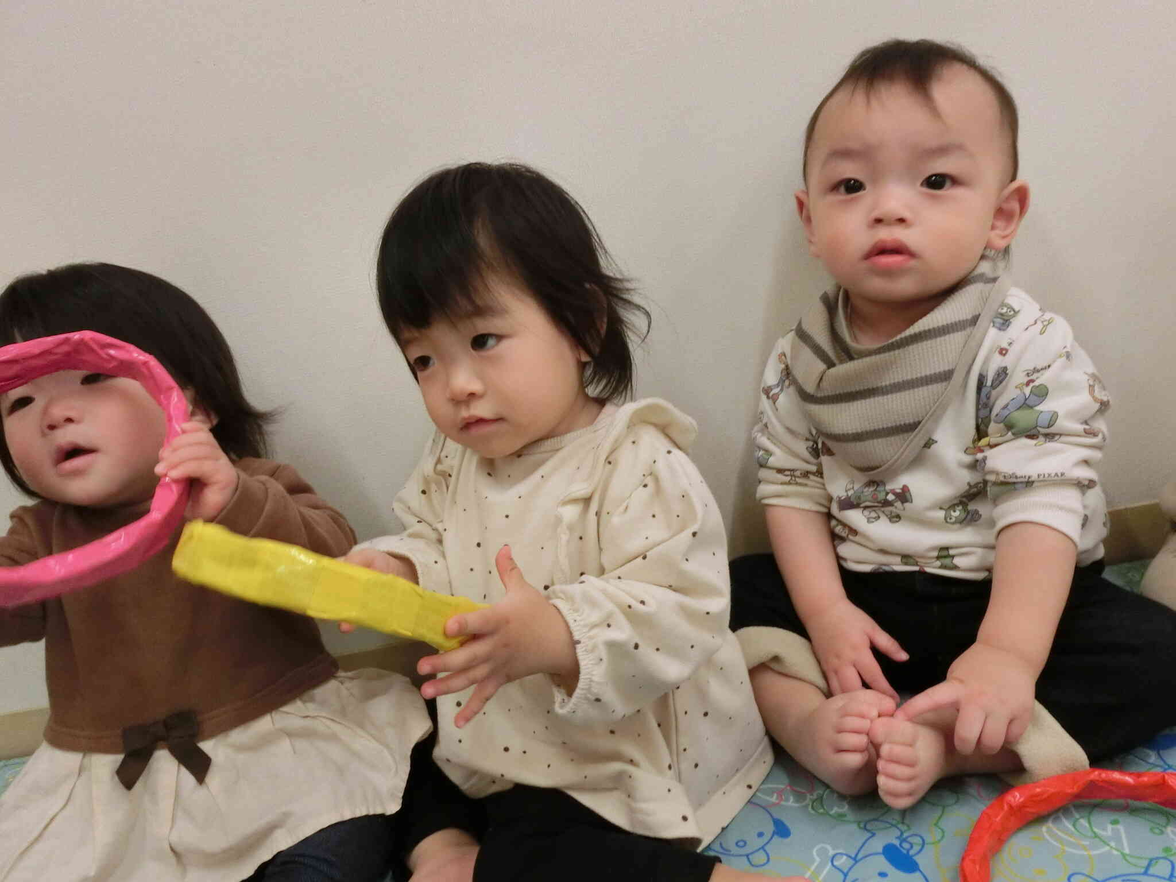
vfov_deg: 54.9
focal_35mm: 25
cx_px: 588
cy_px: 441
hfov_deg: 69.4
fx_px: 849
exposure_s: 1/80
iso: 400
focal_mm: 4.5
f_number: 3.5
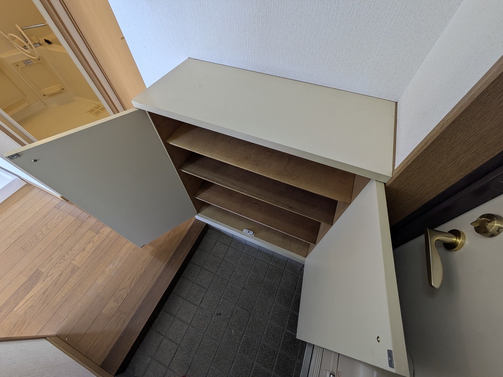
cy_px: 188
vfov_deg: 85.7
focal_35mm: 14
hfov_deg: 102.1
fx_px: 203
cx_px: 252
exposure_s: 1/60
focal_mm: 1.83
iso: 61
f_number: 2.2
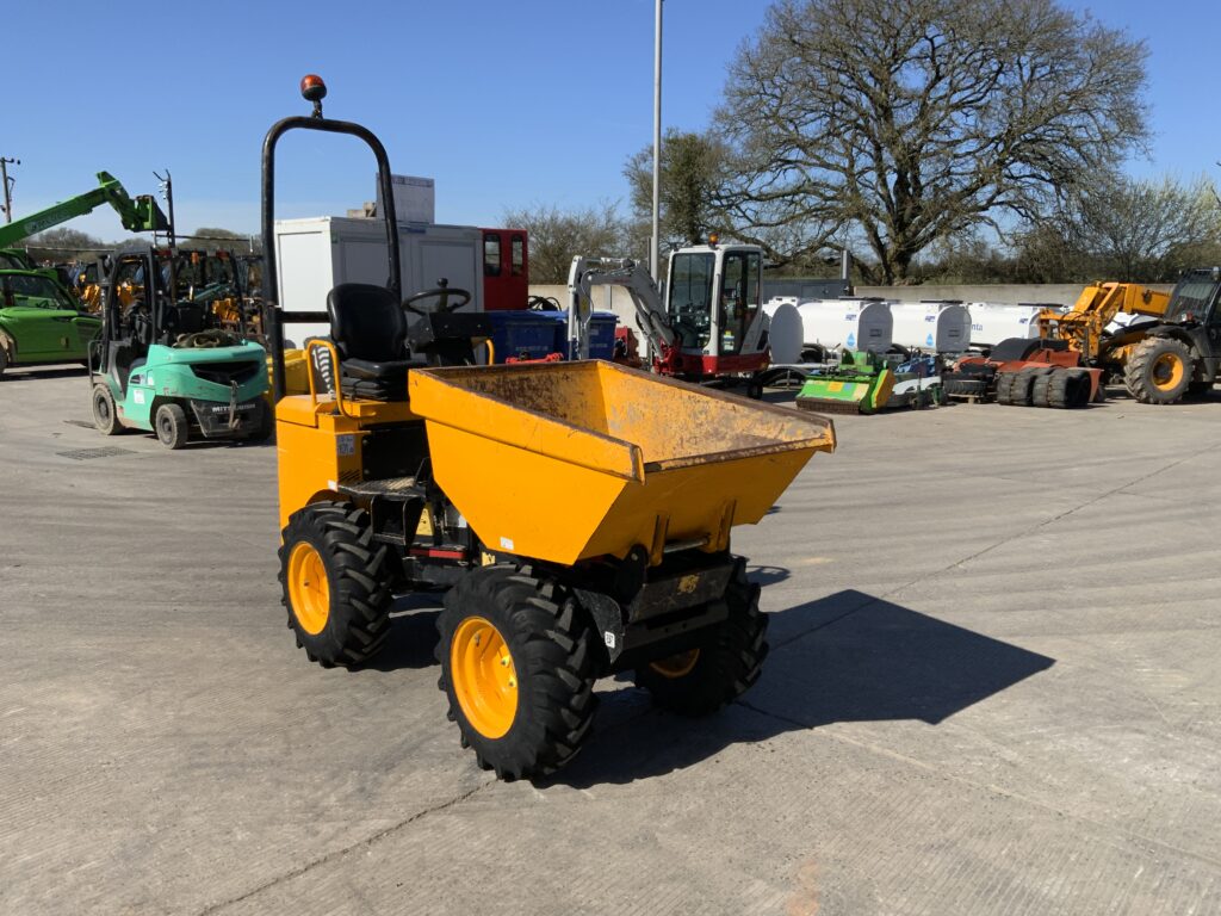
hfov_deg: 61.7
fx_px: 1023
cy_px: 458
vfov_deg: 48.2
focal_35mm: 29
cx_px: 610
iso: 20
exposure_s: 1/2427
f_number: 1.8
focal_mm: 3
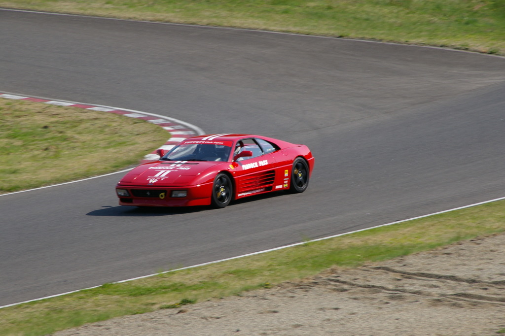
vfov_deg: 5.4
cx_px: 252
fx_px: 3576
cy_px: 168
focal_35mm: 255
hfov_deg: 8.1
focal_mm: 170
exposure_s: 1/125
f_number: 16
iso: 200
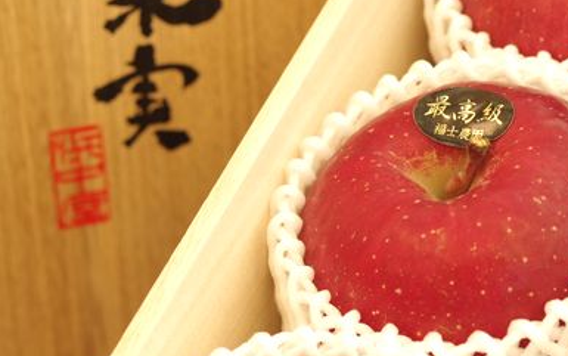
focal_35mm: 139
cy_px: 243
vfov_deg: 9.4
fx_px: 2153
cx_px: 468
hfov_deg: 14.9
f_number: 4
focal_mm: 50
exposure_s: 1/100
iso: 800
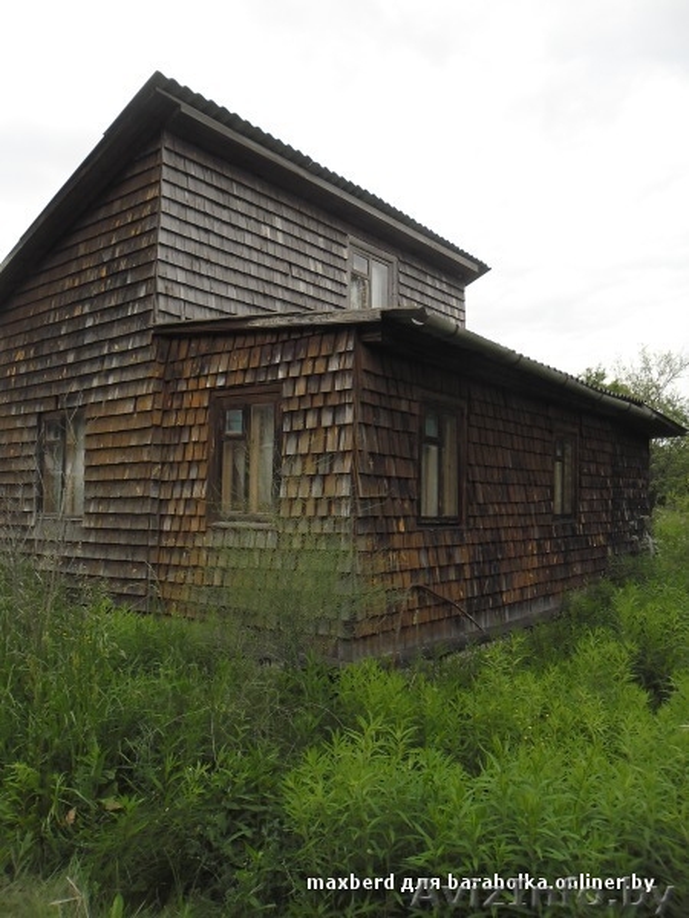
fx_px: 717
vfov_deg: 65.3
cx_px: 344
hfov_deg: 51.4
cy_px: 459
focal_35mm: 27
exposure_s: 1/224
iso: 80
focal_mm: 4.9
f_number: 3.5
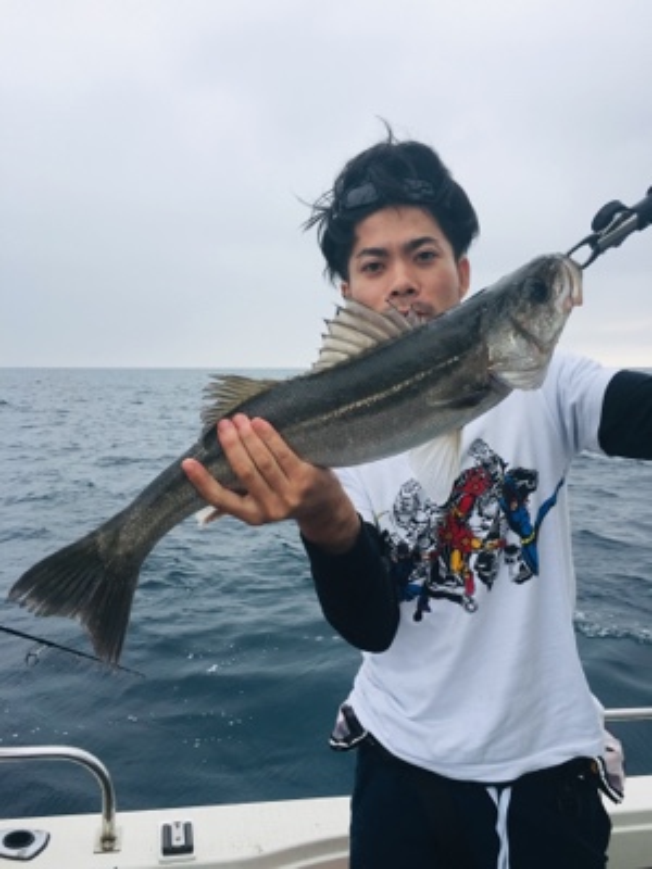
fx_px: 728
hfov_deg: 48.2
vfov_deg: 61.7
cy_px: 434
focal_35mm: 29
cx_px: 326
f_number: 2.2
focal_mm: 4.15
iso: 25
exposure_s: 1/425
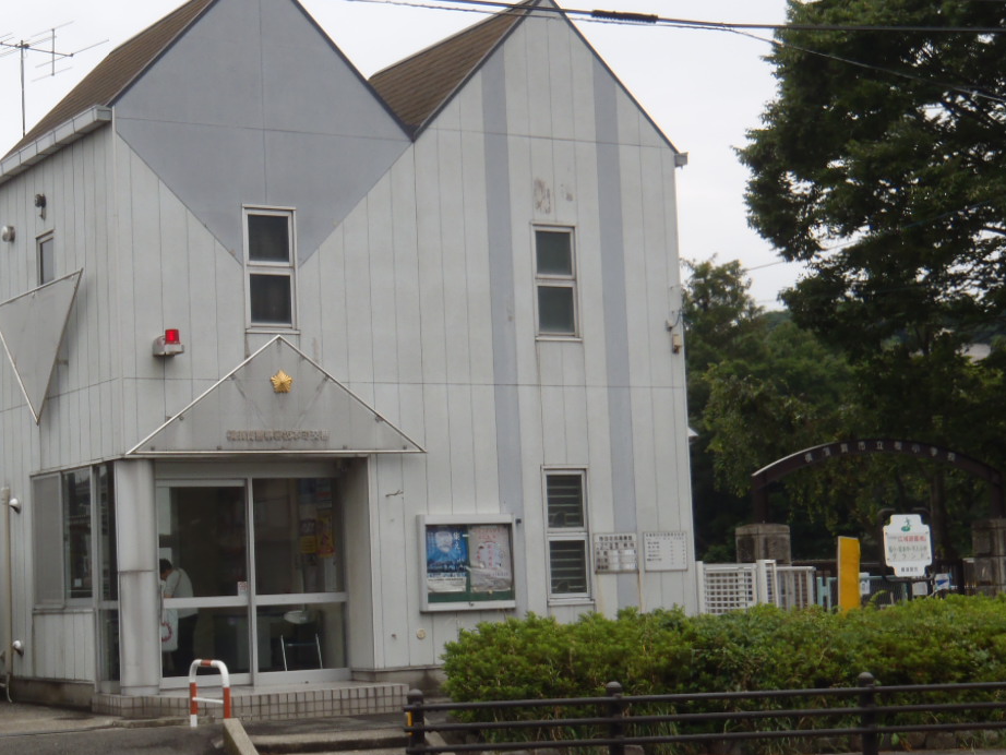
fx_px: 1977
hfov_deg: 28.4
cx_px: 340
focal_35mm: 68
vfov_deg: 21.6
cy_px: 402
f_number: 5
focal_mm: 8.89
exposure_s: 1/200
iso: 64
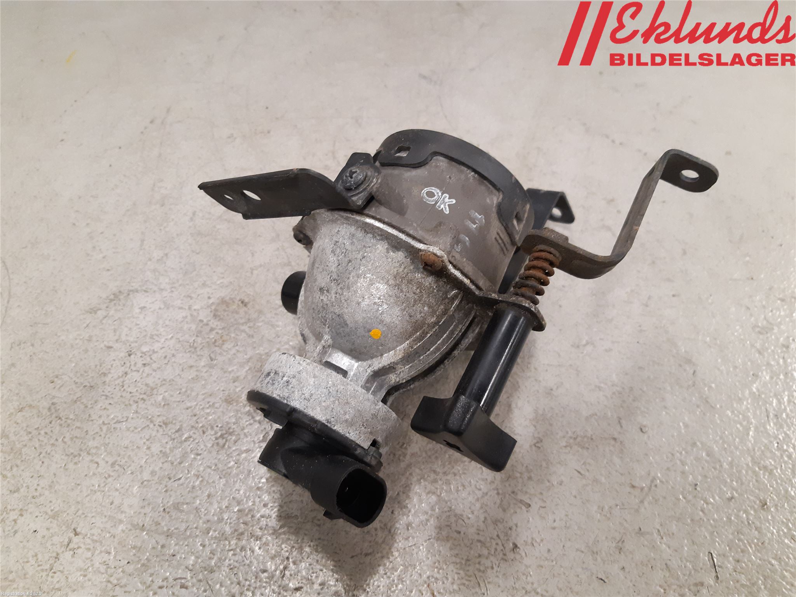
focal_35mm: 26
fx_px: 598
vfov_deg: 53.1
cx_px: 398
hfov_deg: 67.3
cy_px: 298
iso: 250
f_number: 1.7
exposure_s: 1/50
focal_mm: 3.93
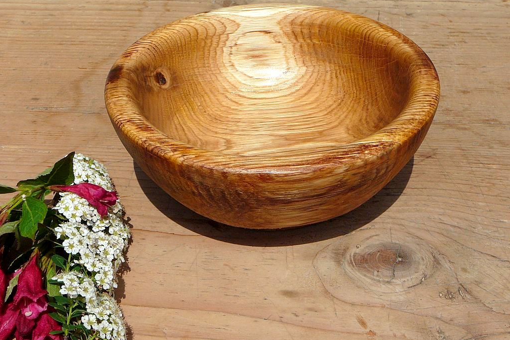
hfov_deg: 40.3
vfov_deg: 27.5
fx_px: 694
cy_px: 164
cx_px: 255
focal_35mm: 49
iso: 100
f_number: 5.6
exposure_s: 1/800
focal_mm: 7
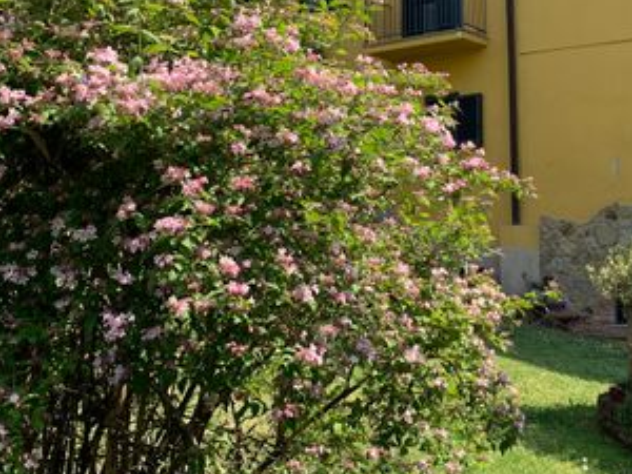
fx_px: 949
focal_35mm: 52
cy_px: 59
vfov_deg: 27.2
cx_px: 445
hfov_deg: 36.3
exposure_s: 1/1220
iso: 25
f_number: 1.8
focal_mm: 4.25
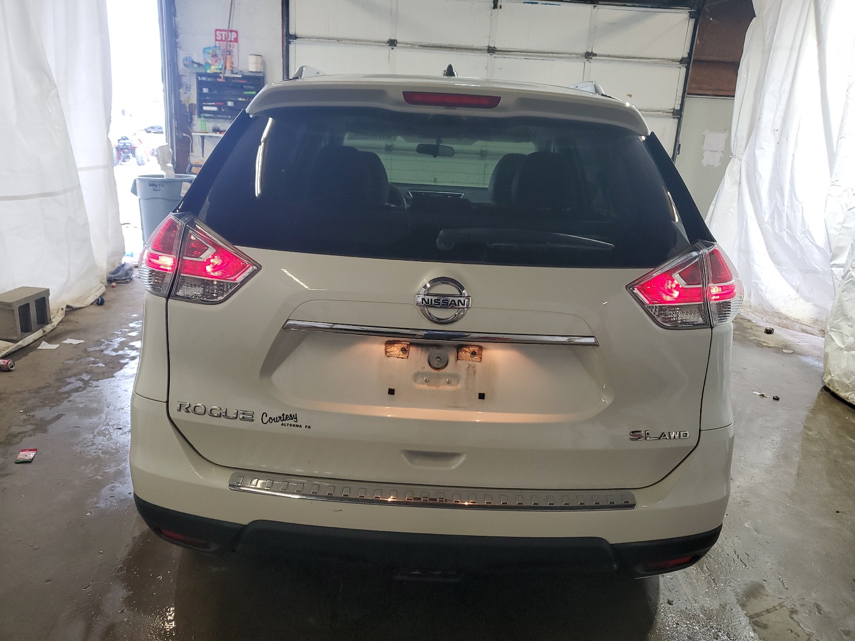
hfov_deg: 67.3
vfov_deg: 53.1
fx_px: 642
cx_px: 428
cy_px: 320
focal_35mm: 26
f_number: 1.5
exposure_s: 1/60.2
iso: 69
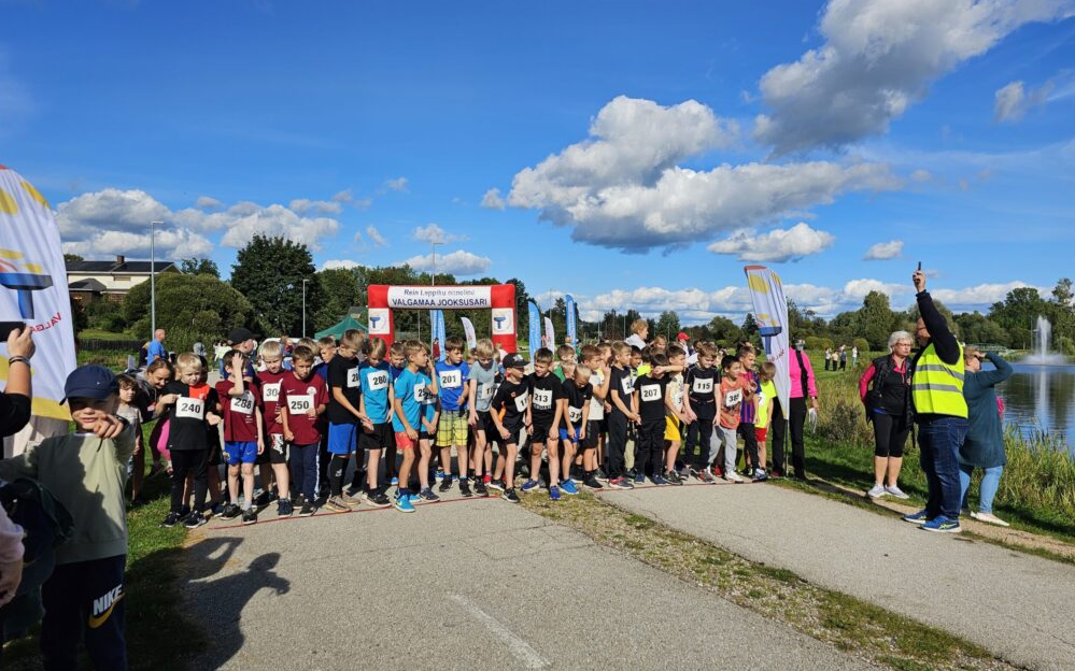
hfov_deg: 72.5
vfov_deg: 49.3
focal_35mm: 25
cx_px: 525
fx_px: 732
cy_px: 346
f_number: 1.7
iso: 12
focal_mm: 6.3
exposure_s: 1/1677
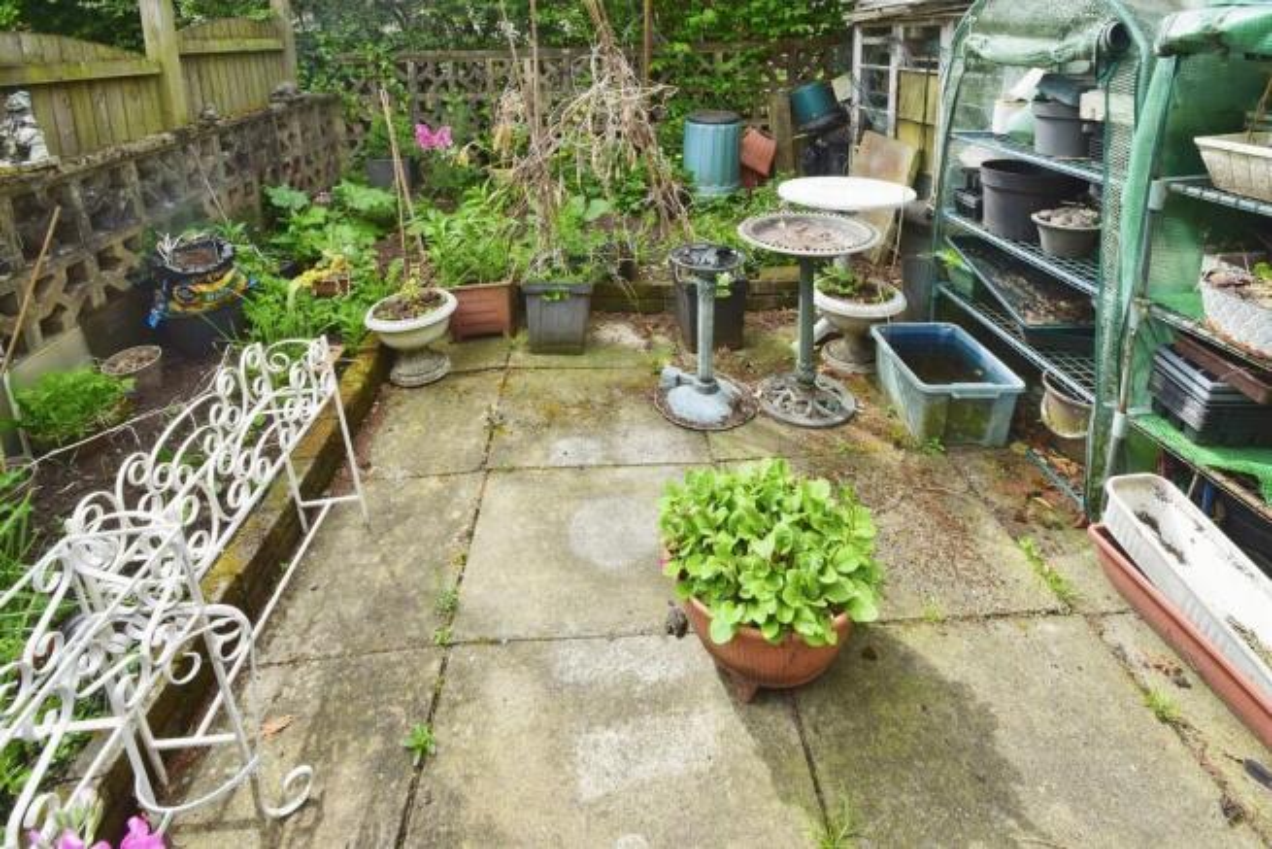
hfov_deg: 100.4
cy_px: 424
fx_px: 530
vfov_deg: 77.4
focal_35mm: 15
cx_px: 636
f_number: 10
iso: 400
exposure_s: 1/320
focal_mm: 10
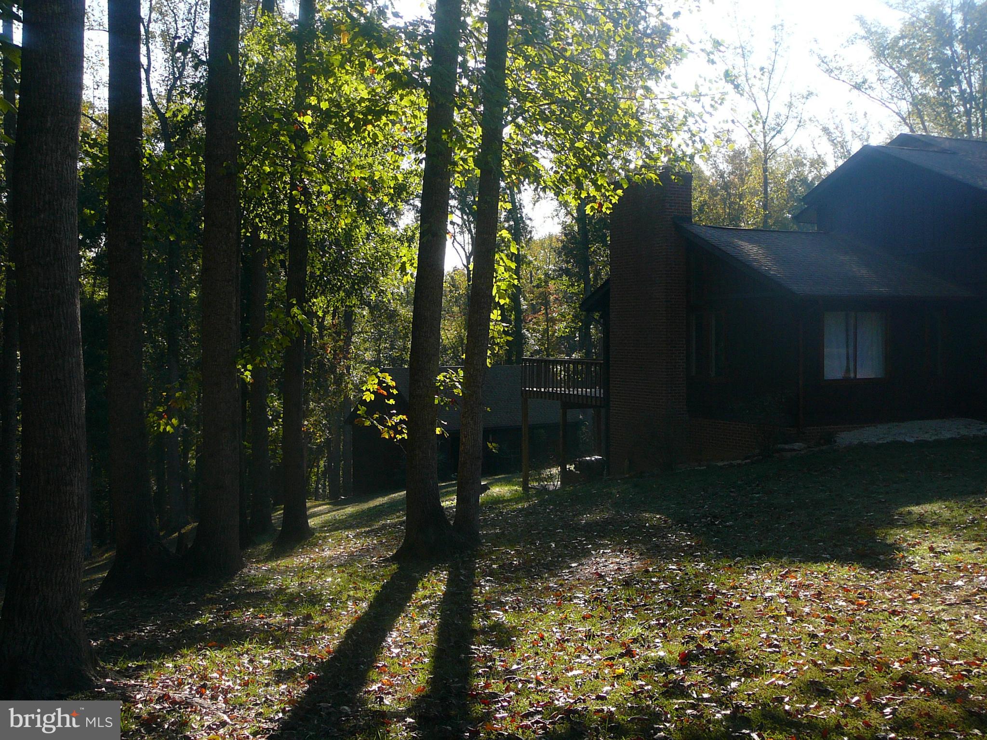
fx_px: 1226
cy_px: 370
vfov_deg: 33.6
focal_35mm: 43
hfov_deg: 43.9
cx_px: 494
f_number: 3.2
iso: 80
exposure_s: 1/320
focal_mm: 6.4
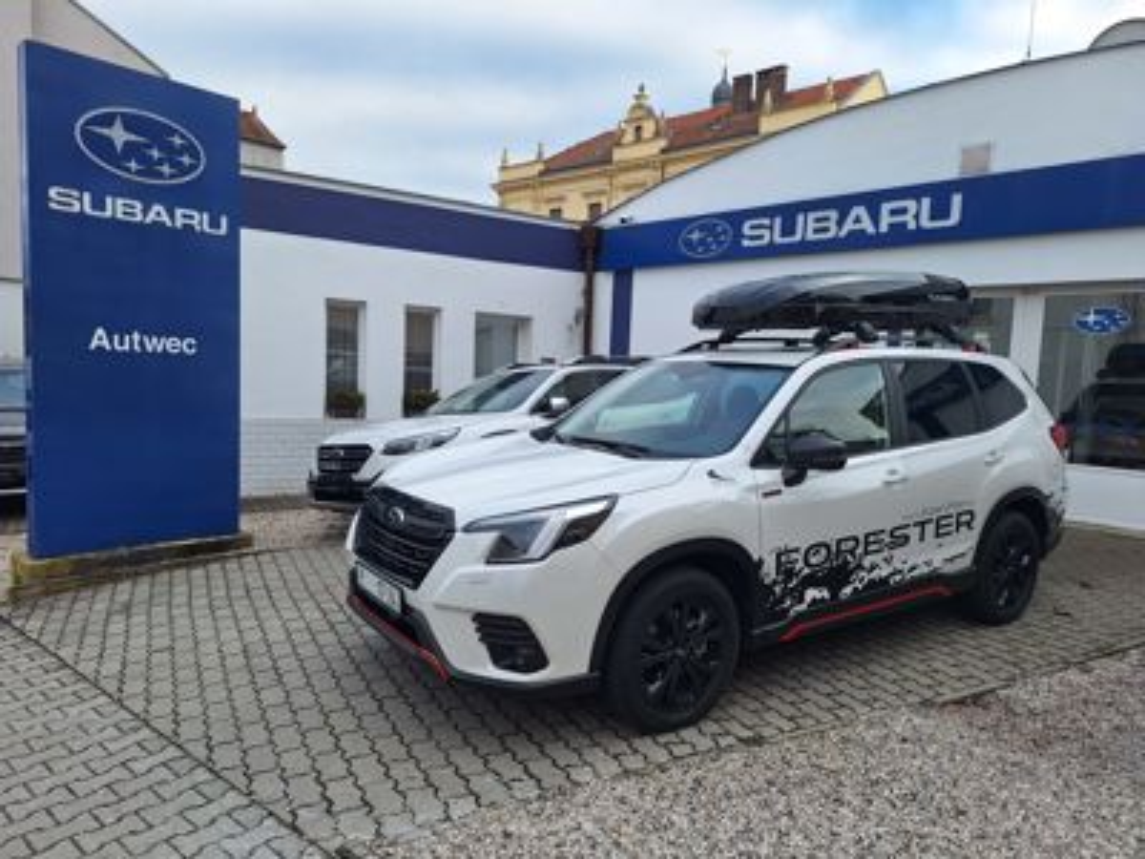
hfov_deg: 73.9
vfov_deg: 58.9
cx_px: 572
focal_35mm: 23
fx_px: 761
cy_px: 430
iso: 40
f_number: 1.8
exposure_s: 1/247
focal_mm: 5.54
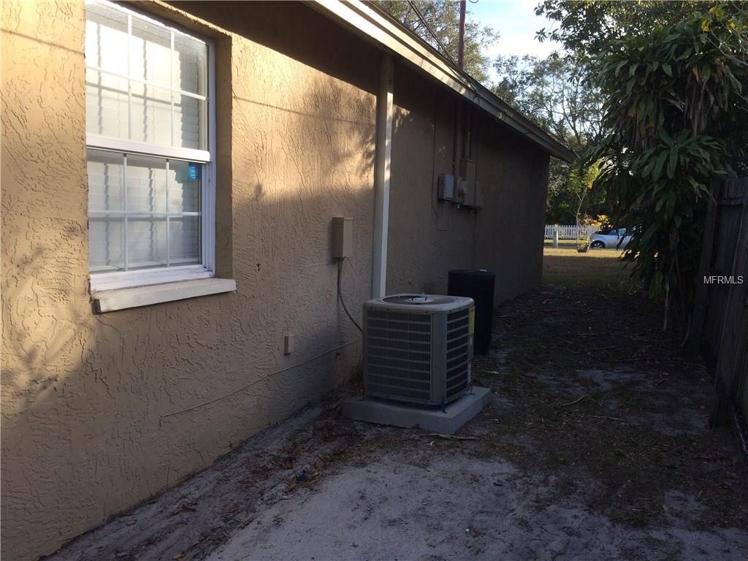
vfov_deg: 48.2
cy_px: 280
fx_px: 627
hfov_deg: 61.7
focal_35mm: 29
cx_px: 374
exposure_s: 1/622
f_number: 2.2
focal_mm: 4.15
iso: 32
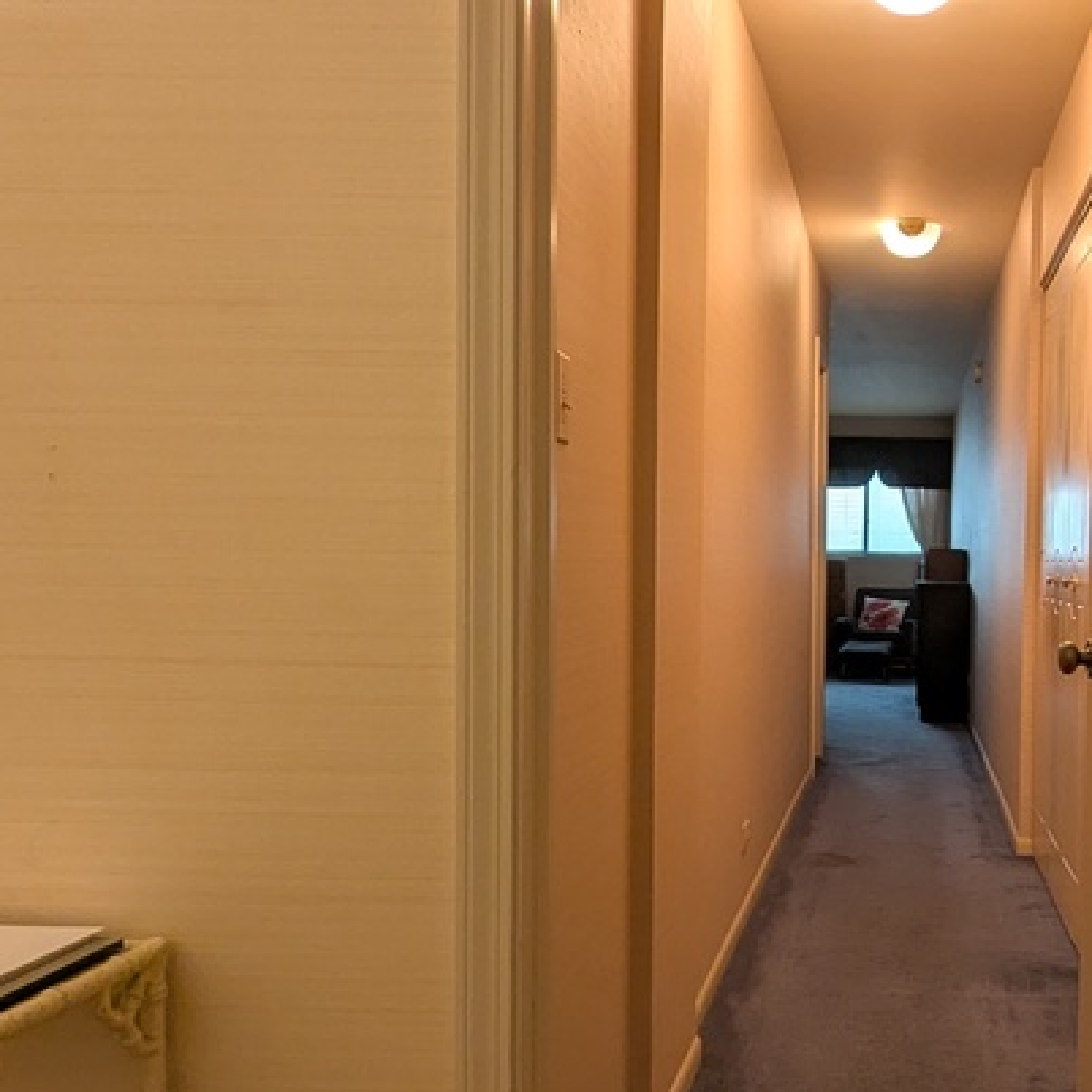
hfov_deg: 41.8
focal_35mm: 38
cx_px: 883
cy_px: 614
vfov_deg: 43.8
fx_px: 1356
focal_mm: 2.35
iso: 102
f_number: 2.2
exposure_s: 1/24
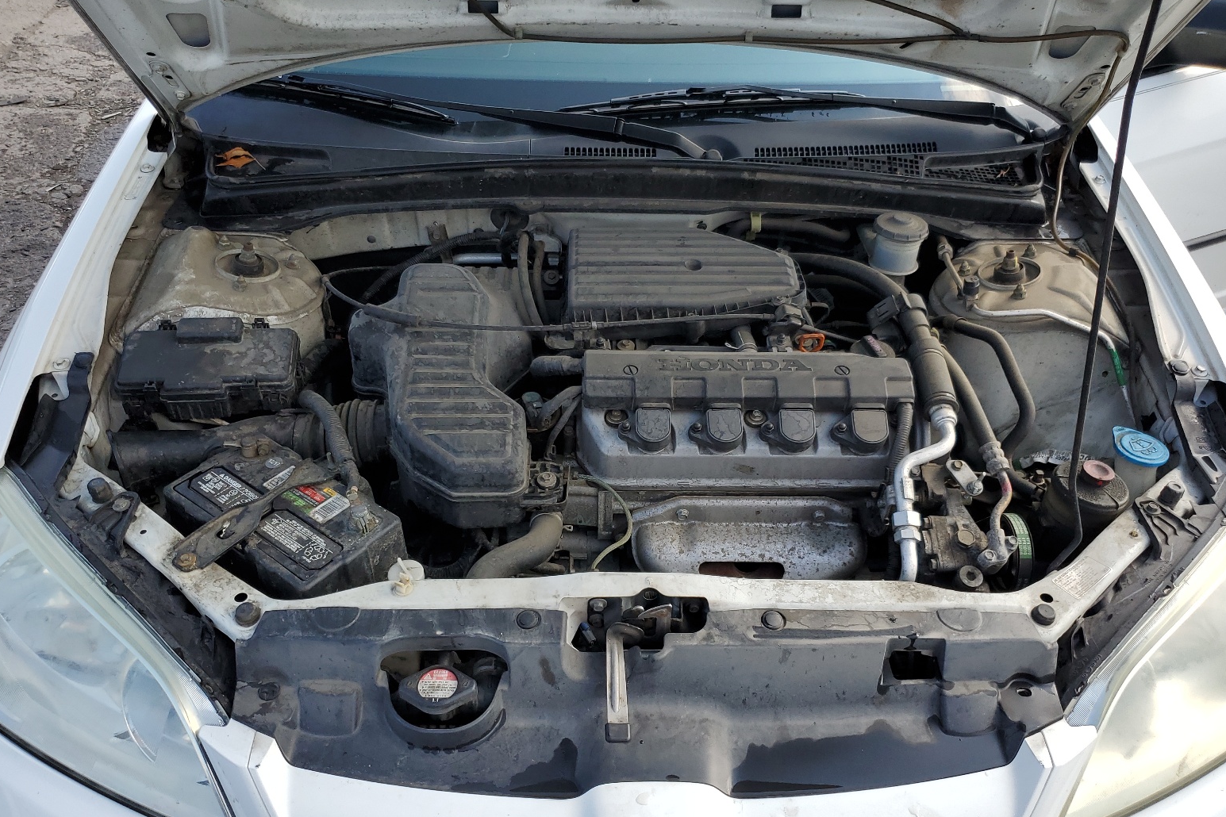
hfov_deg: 65.5
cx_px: 613
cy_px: 457
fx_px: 953
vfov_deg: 46.3
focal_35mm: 28
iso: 50
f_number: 1.5
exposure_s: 1/1000
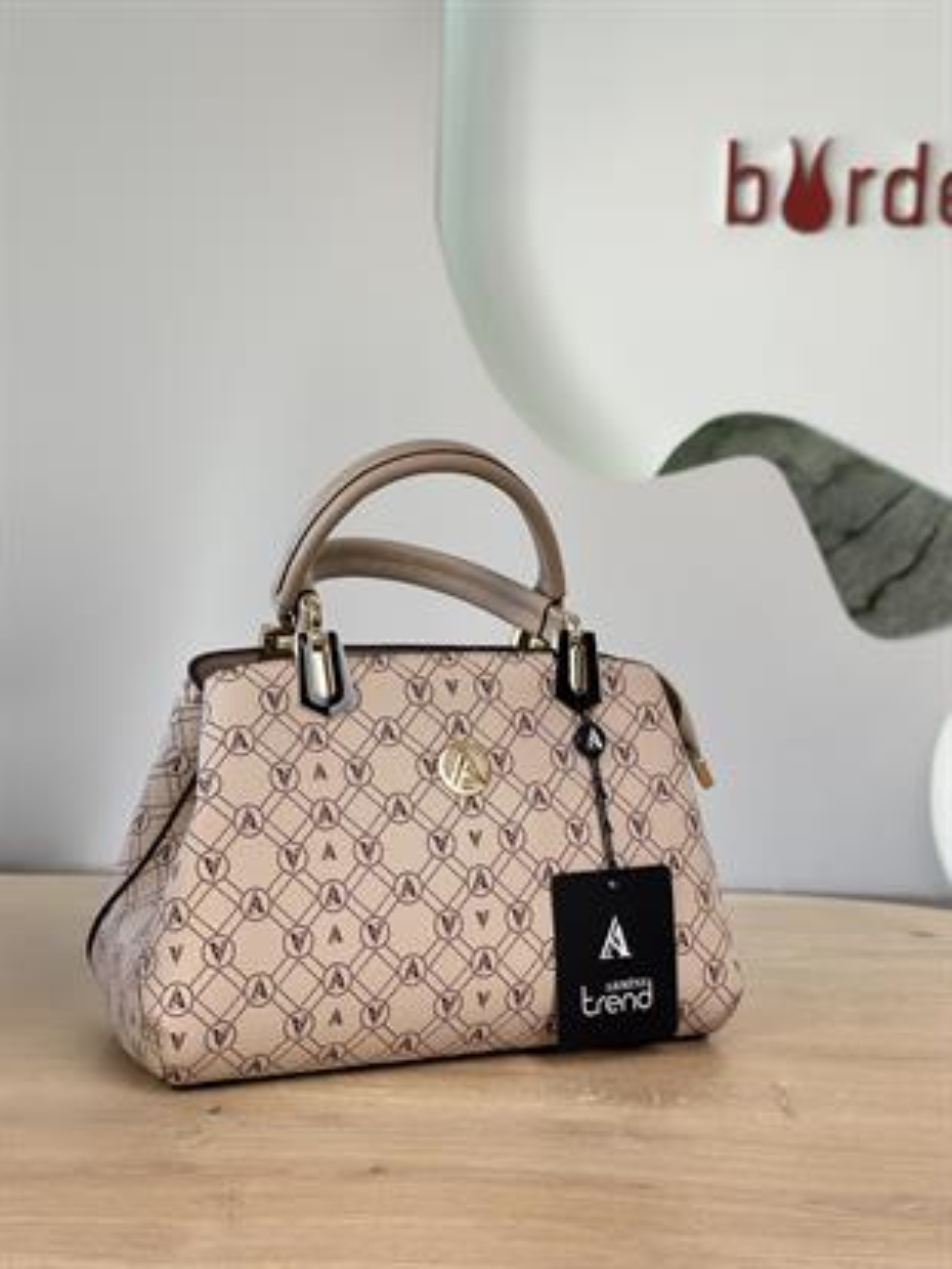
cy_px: 634
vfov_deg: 39.6
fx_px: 1759
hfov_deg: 30.3
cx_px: 476
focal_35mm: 48
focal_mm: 6.86
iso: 64
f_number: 1.78
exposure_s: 1/291
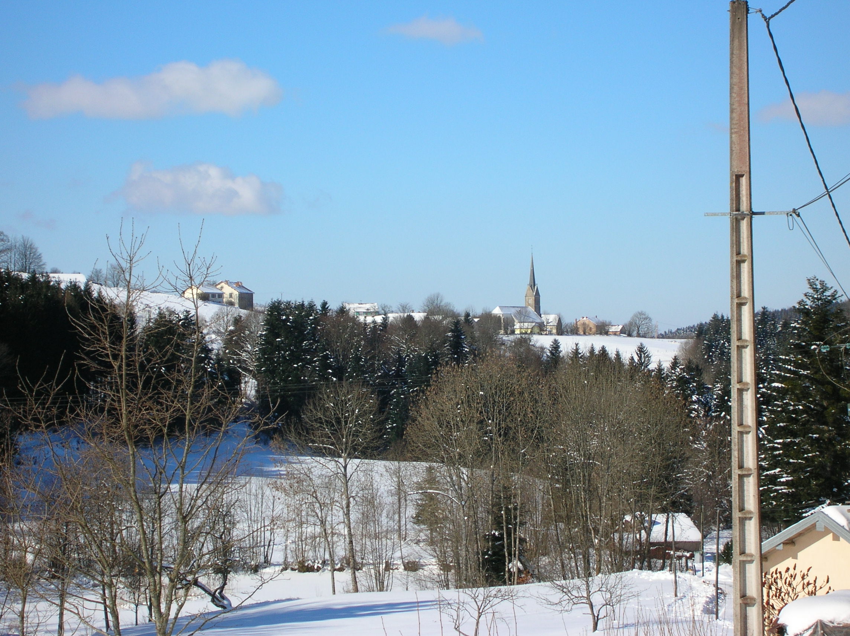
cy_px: 318
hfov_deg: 18.7
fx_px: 2576
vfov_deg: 14.1
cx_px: 425
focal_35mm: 105
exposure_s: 1/515
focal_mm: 17.4
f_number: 4.9
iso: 50
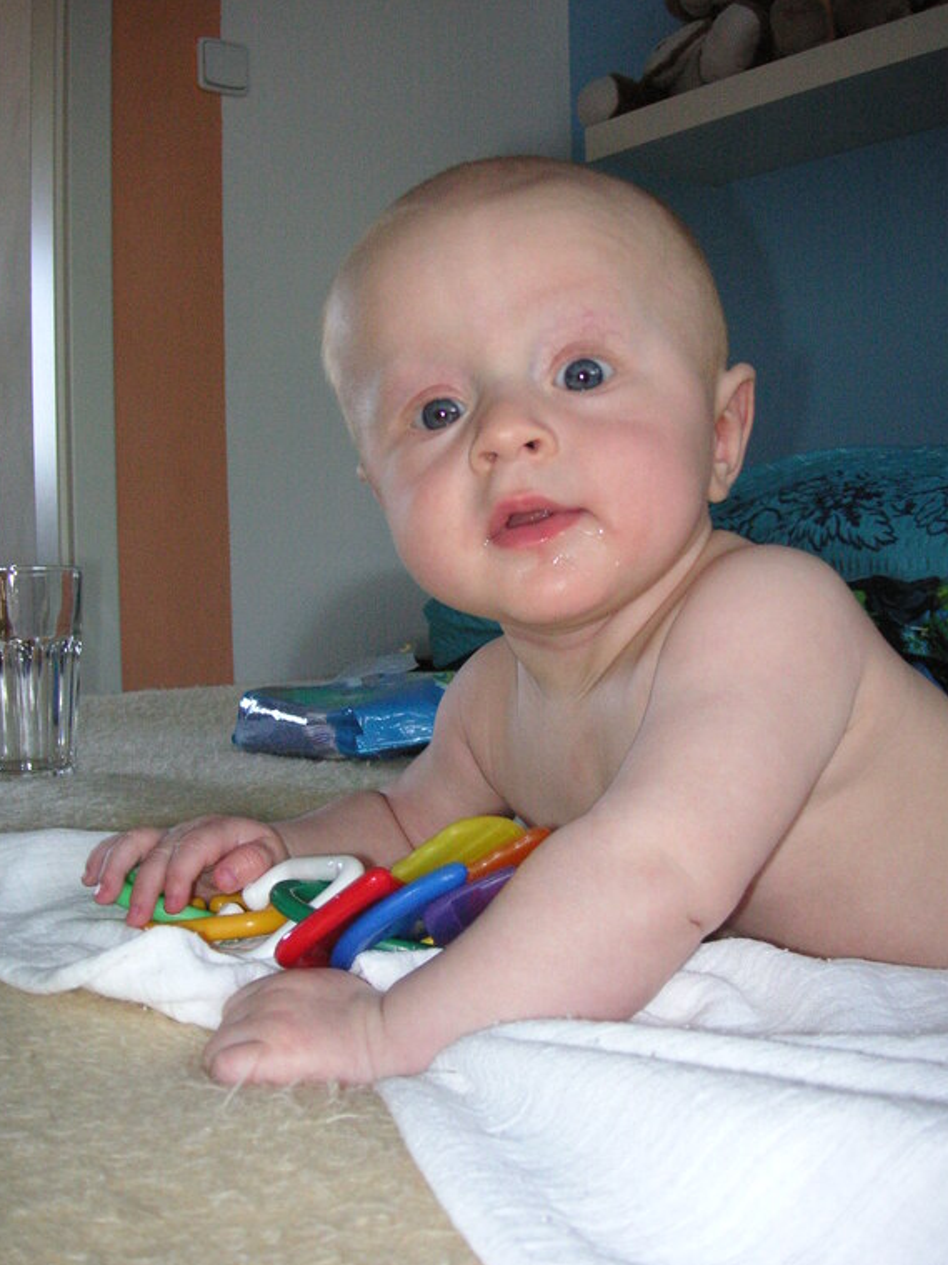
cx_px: 480
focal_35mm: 39
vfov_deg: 47.9
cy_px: 663
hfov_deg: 36.8
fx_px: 1424
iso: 160
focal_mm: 6.1
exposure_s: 1/45
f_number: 2.8
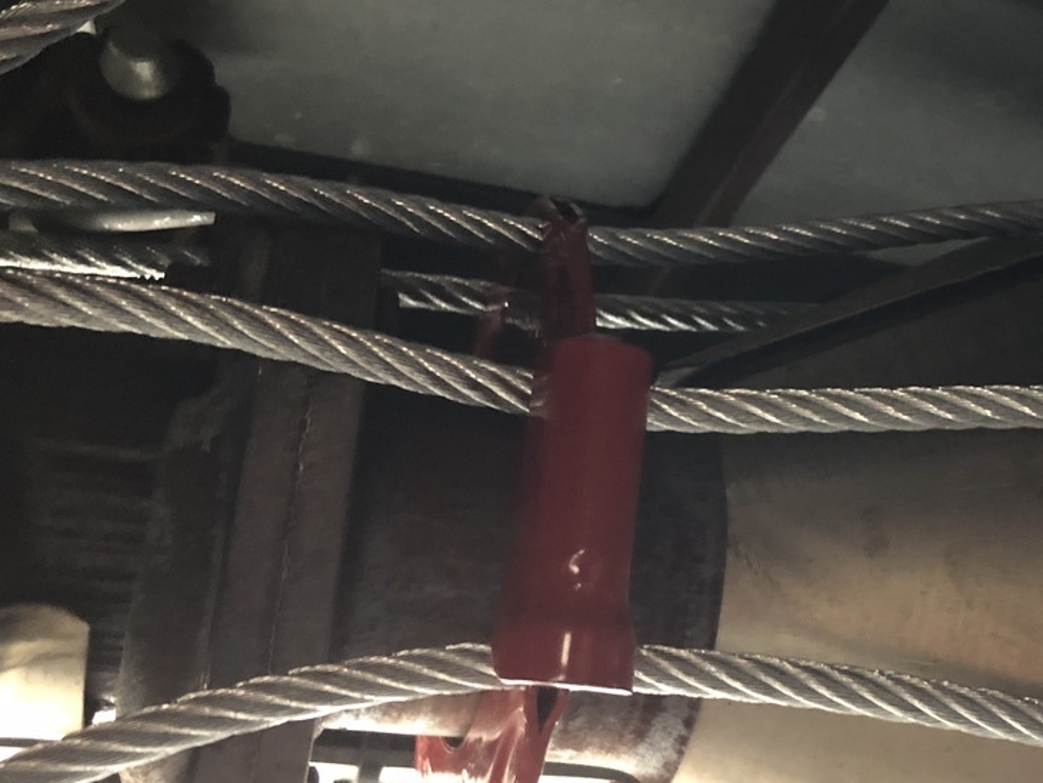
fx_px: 1386
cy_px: 436
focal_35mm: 46
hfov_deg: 40.4
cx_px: 739
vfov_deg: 31.5
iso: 100
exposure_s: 1/4
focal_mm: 3.99
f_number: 1.8
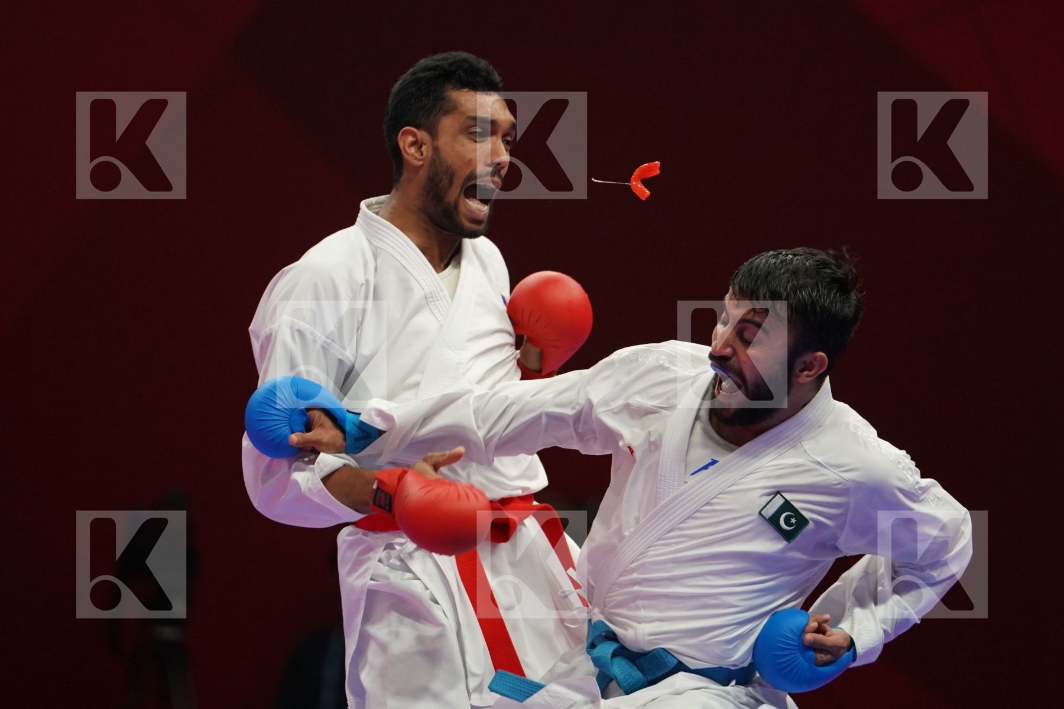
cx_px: 532
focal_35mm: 400
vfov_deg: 3.4
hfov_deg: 5.2
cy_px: 354
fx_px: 11821
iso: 2500
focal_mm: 267
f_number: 4
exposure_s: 1/1000
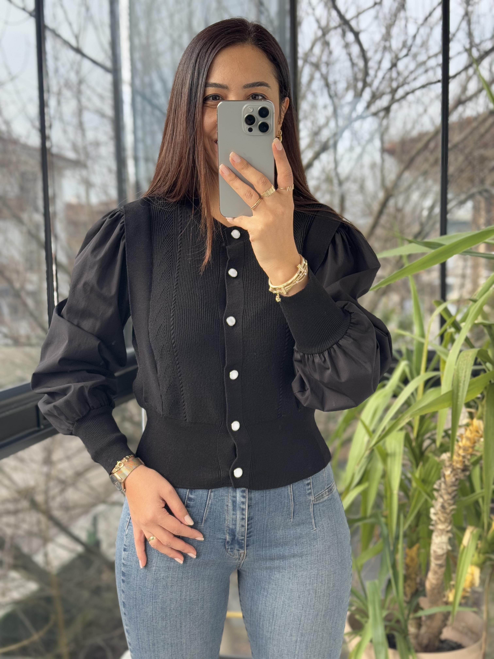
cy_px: 330
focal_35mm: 48
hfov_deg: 30.3
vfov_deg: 39.7
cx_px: 247
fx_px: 913
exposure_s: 1/235
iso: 64
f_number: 1.78
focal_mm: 6.76
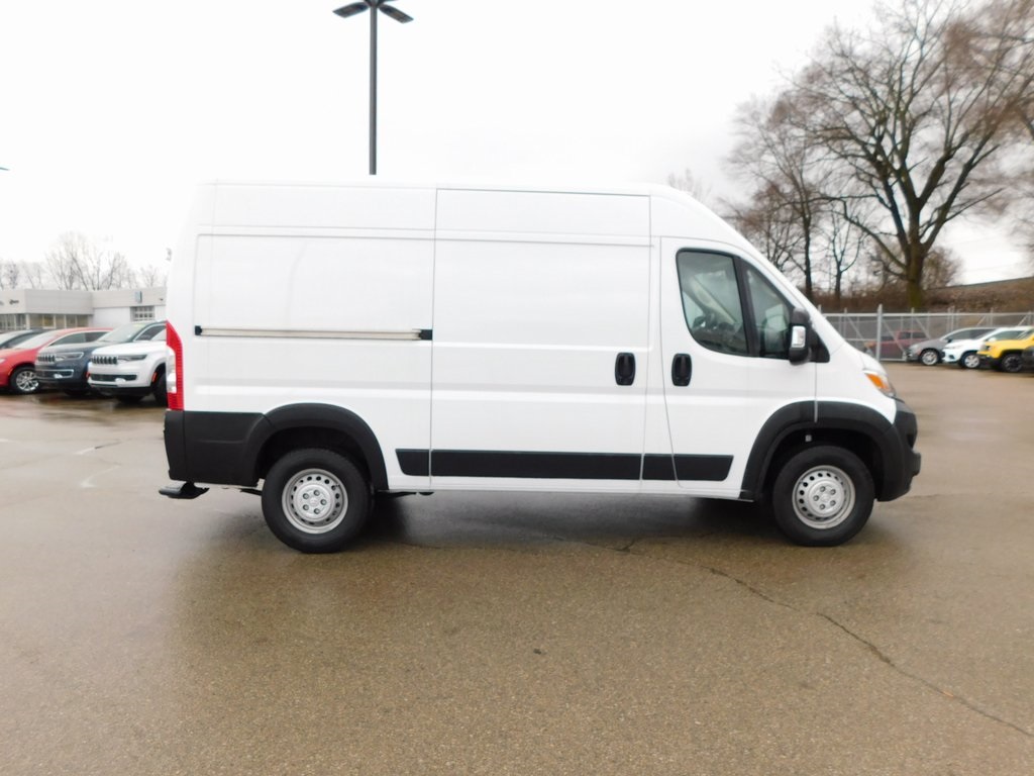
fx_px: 687
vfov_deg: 58.9
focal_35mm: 23
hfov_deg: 73.9
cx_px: 517
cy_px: 388
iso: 125
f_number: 3
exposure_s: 1/100
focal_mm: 4
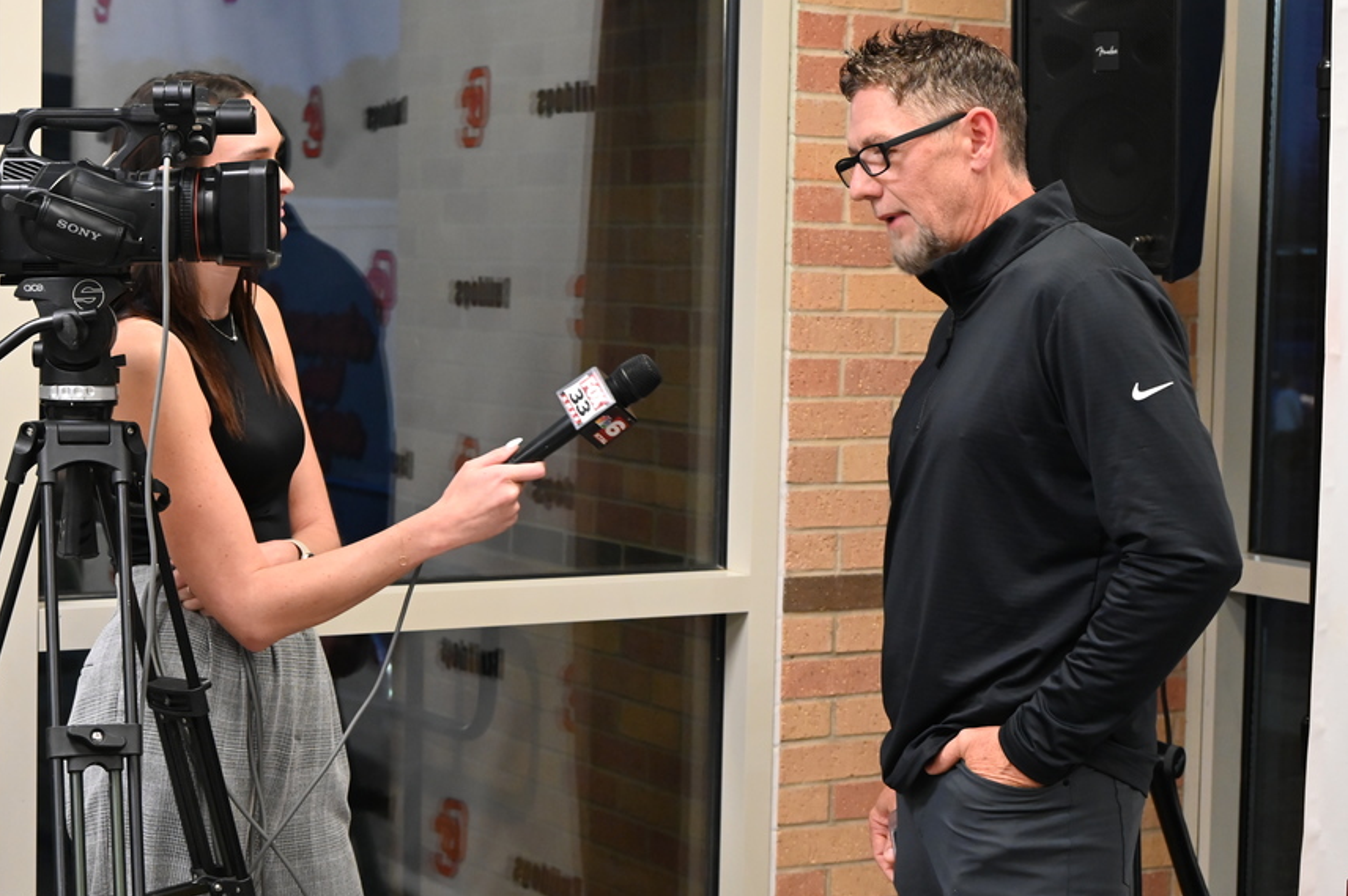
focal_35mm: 67
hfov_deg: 30.1
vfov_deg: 20.3
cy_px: 429
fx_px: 2506
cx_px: 613
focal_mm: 56
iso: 5000
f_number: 5.6
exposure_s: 1/60
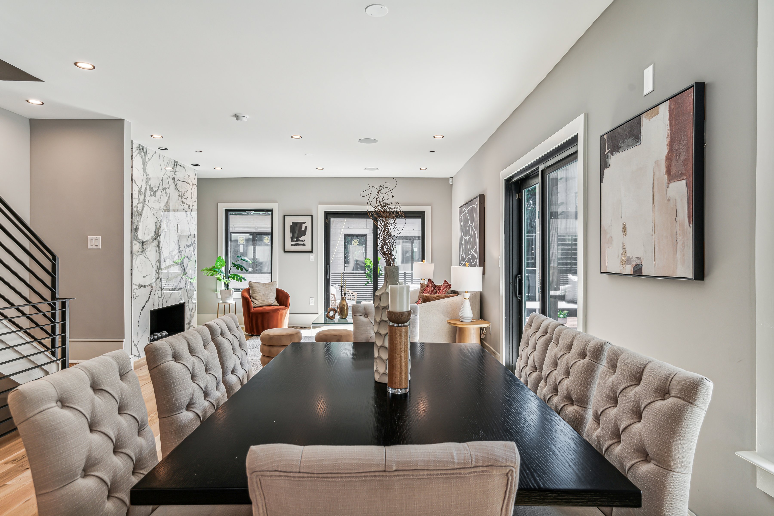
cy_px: 258
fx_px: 451
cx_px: 387
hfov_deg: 81.2
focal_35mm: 21
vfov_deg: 59.5
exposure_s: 1/15
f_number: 8
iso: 250
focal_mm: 21
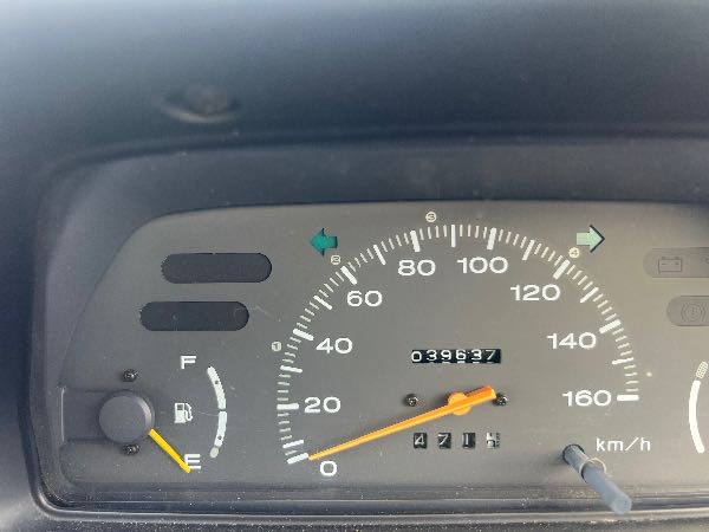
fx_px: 533
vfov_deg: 53.1
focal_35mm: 26
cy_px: 266
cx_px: 354
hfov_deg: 67.3
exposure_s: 1/121
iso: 80
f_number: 1.5
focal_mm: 5.7
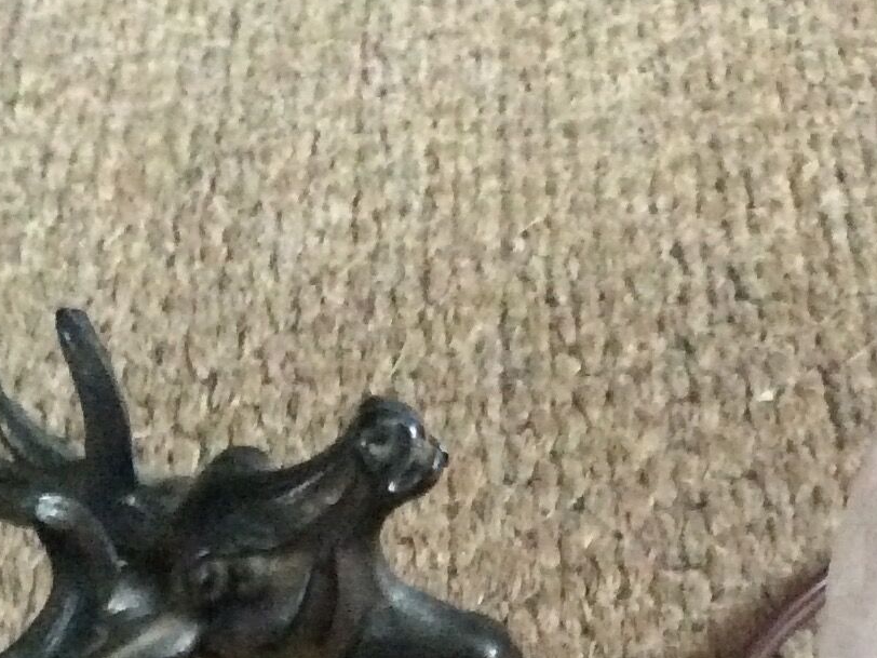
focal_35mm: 102
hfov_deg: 19.2
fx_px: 2584
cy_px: 808
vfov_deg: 14.0
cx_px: 631
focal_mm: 3.3
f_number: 2.4
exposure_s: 1/17
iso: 500
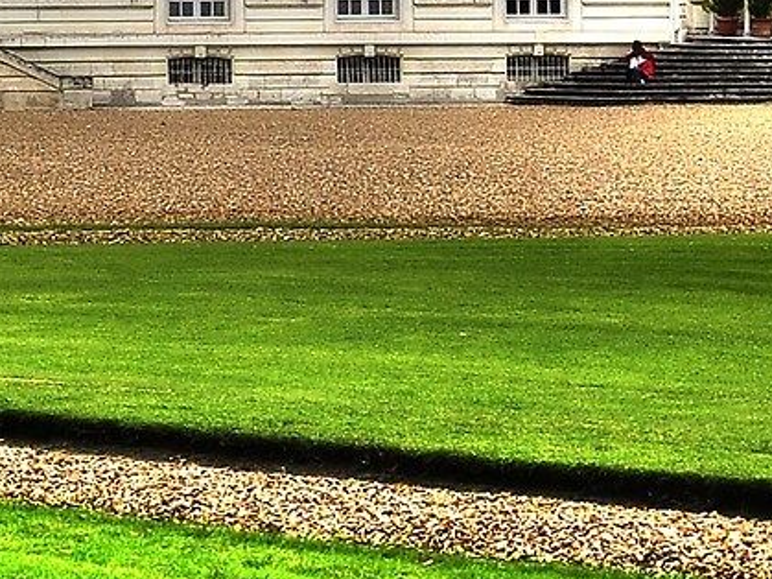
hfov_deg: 8.9
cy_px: 81
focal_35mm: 220
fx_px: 4905
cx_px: 1015
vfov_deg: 6.7
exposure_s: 1/200
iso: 400
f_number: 14
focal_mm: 40
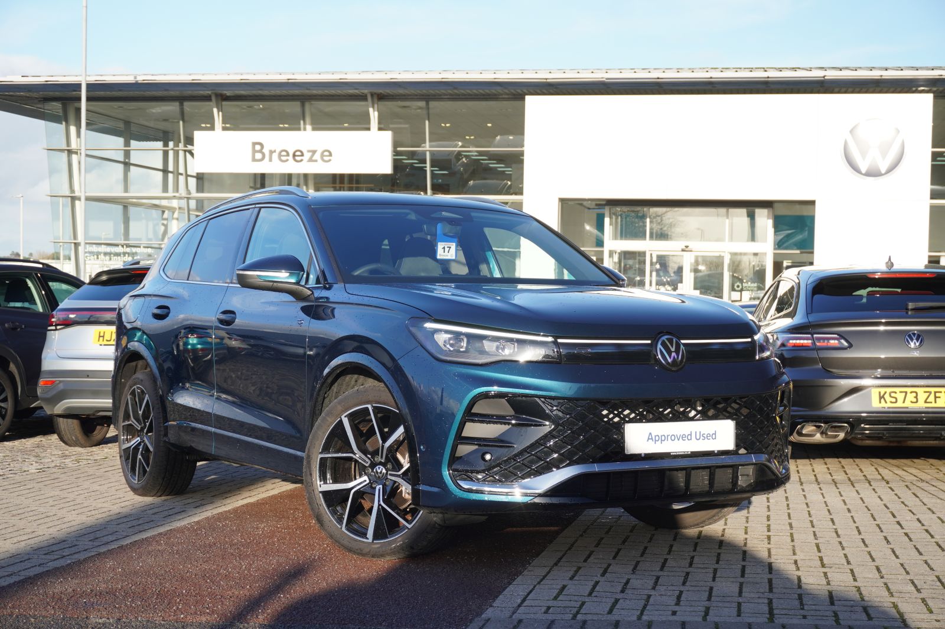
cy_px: 314
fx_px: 1416
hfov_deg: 36.9
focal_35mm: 54
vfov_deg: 25.0
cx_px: 472
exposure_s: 1/80
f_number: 6.3
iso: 100
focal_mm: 36
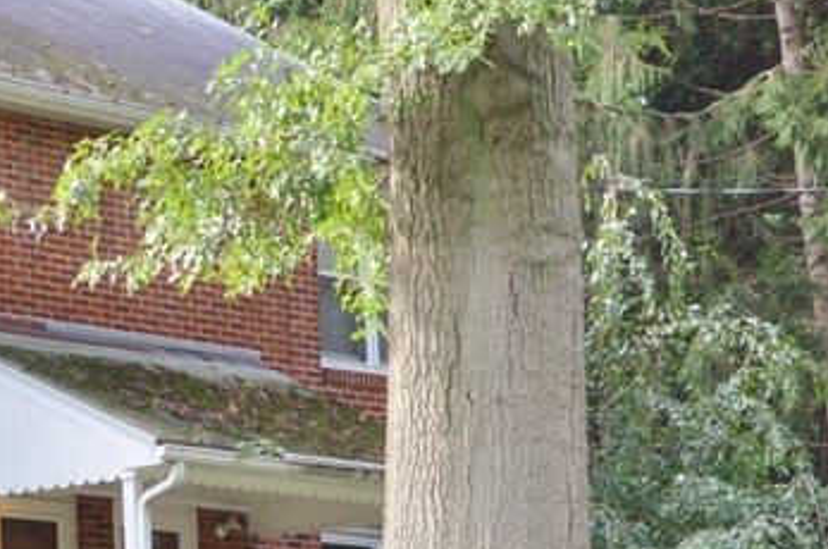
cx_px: 125
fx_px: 4316
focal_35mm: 188
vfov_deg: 7.2
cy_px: 544
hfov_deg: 10.9
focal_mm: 40
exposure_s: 1/125
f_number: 5.3
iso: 400
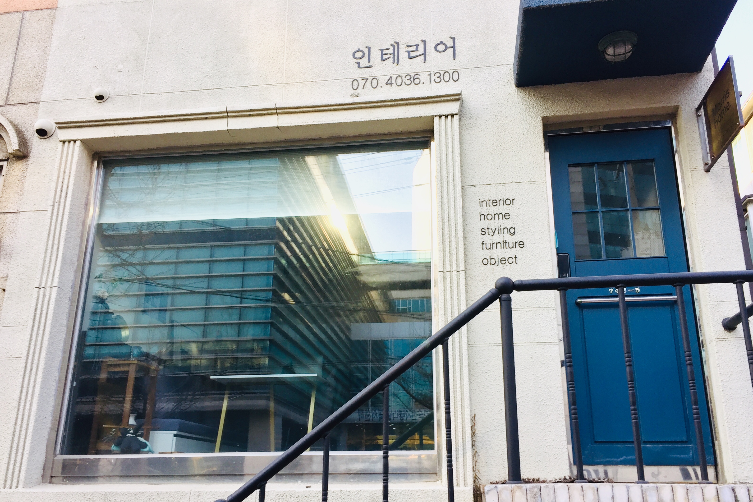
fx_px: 648
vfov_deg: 42.2
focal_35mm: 31
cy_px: 283
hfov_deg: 60.3
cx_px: 385
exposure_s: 1/120
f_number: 2.2
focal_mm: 4.15
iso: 32
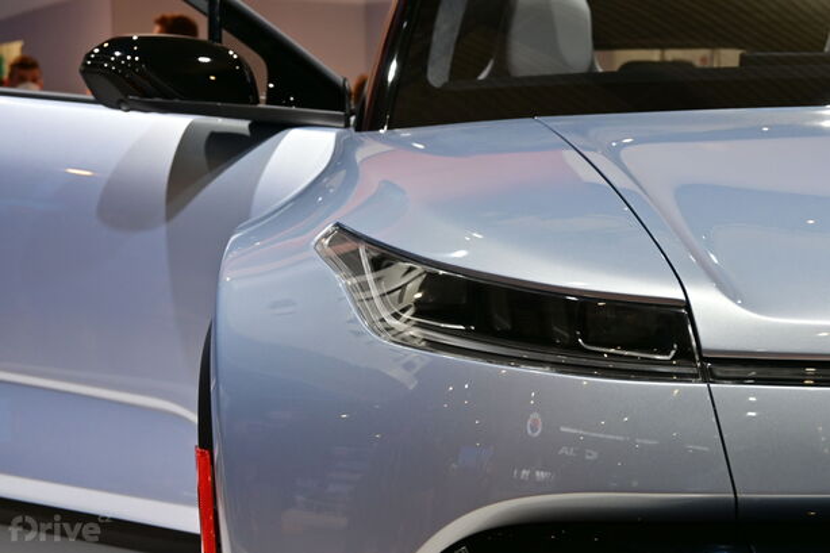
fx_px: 1729
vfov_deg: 18.2
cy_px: 276
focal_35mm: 75
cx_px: 415
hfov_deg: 27.0
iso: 250
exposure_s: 1/100
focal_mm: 50
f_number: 6.3
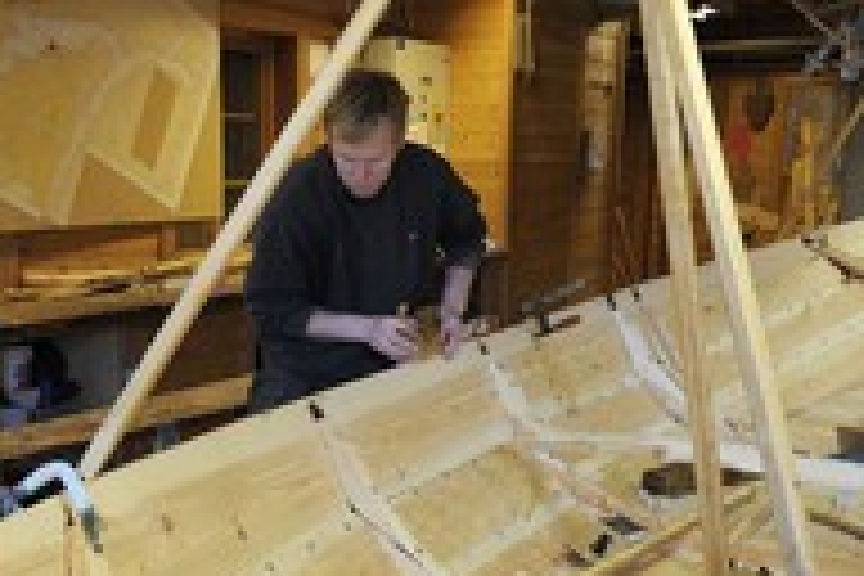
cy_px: 441
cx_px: 333
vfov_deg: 28.7
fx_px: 1104
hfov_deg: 42.5
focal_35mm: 46
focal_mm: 21
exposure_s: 1/60
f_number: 6.3
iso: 800
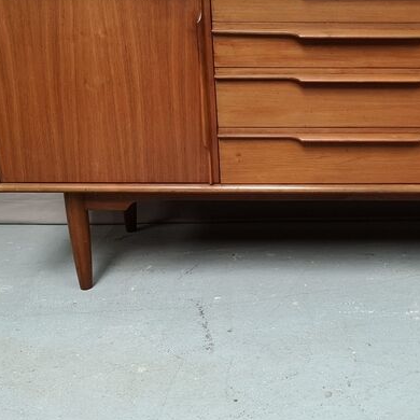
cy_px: 160
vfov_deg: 34.5
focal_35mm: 49
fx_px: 673
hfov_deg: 33.3
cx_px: 356
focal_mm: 3.95
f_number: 1.8
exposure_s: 1/50
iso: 200
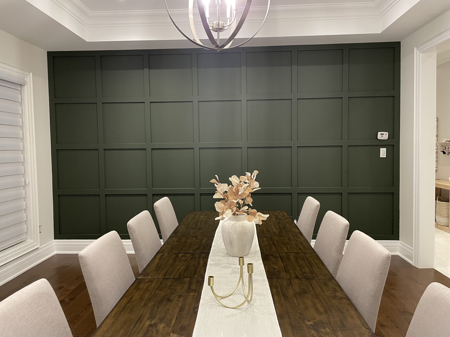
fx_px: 338
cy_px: 168
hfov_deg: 67.3
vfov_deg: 53.1
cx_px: 225
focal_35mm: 26
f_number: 1.6
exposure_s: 1/60.2
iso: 250
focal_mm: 4.2
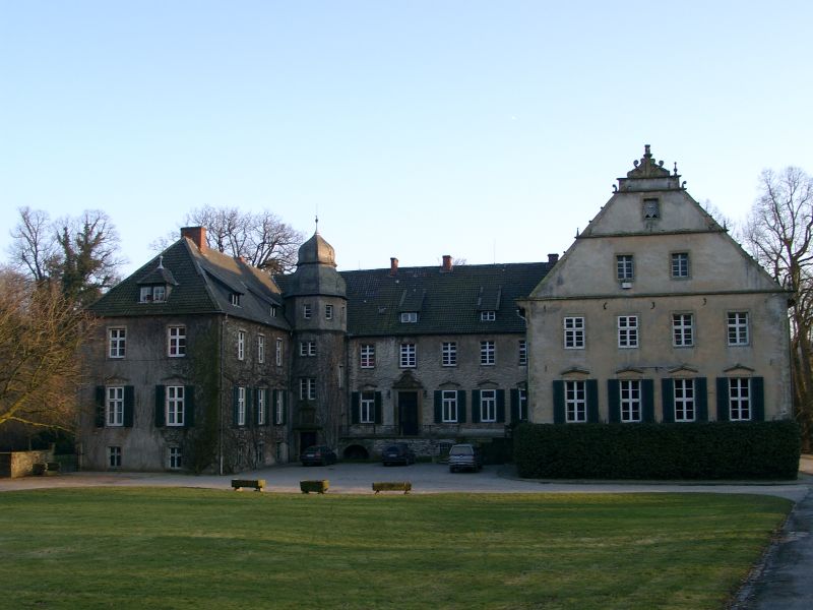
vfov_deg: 38.7
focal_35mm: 37
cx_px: 406
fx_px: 869
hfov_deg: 50.1
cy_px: 305
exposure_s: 1/132
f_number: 4
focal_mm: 7.69
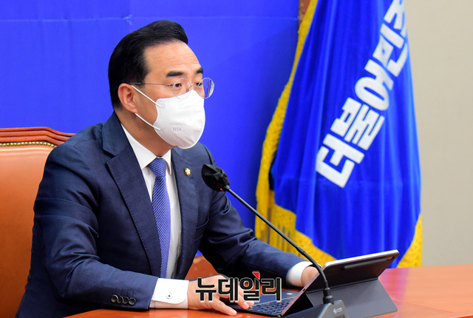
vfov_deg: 11.9
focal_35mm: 116
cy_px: 159
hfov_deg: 17.6
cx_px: 236
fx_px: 1528
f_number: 6.3
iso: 4000
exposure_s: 1/200
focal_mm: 116
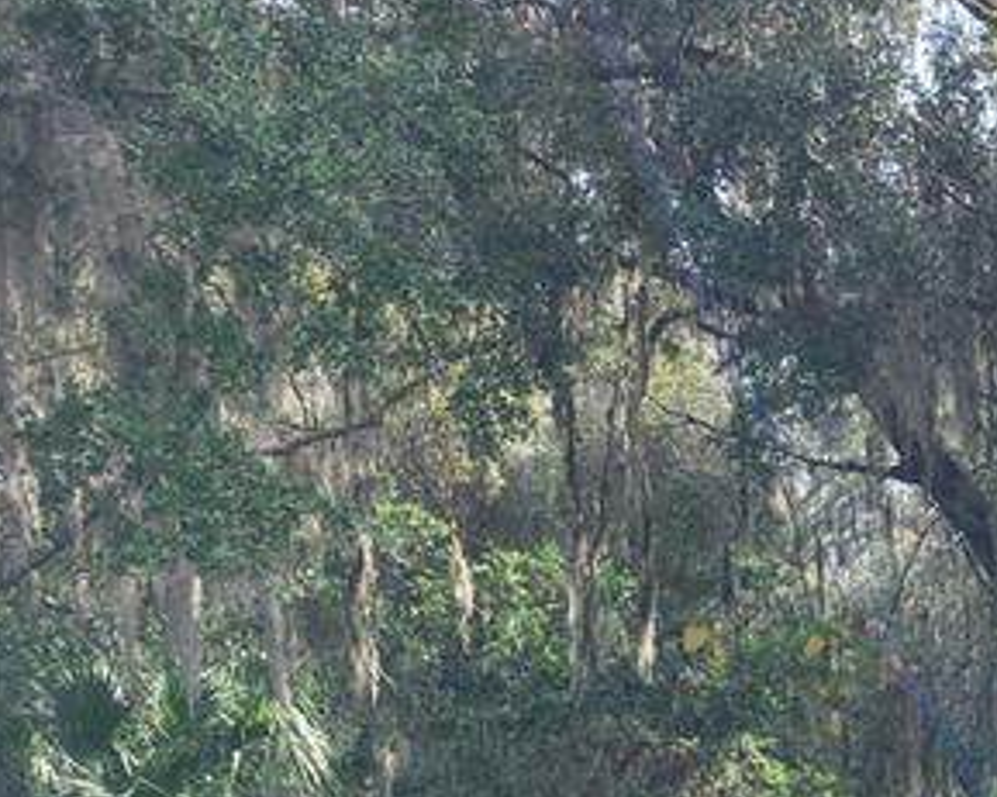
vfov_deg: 18.3
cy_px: 638
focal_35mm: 83
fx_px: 2448
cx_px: 1635
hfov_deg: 19.1
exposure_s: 1/800
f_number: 1.8
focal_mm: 8.67
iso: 180
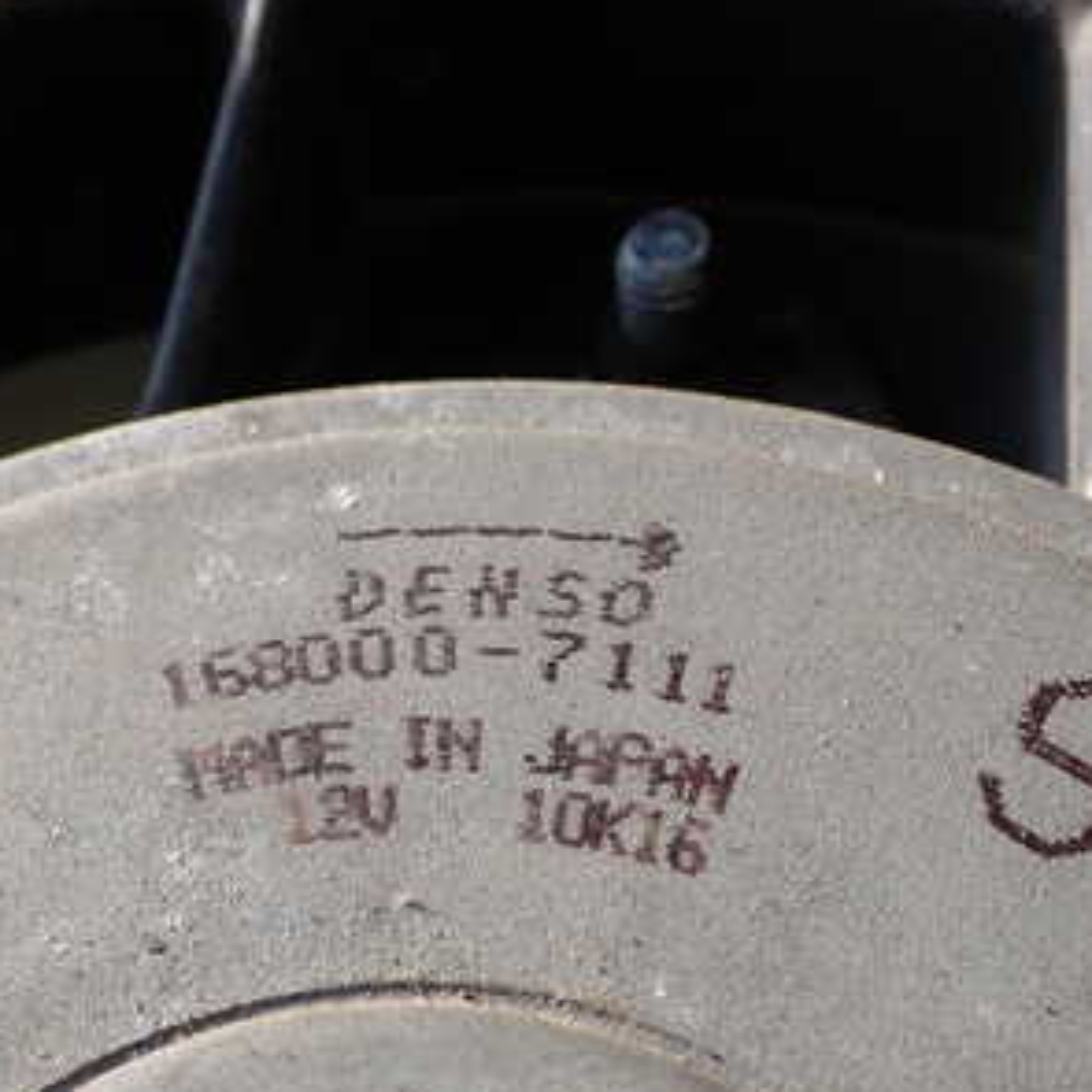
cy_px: 674
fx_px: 2820
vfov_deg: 21.9
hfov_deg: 21.9
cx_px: 474
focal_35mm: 79
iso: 100
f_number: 4
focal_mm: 7.84
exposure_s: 1/160
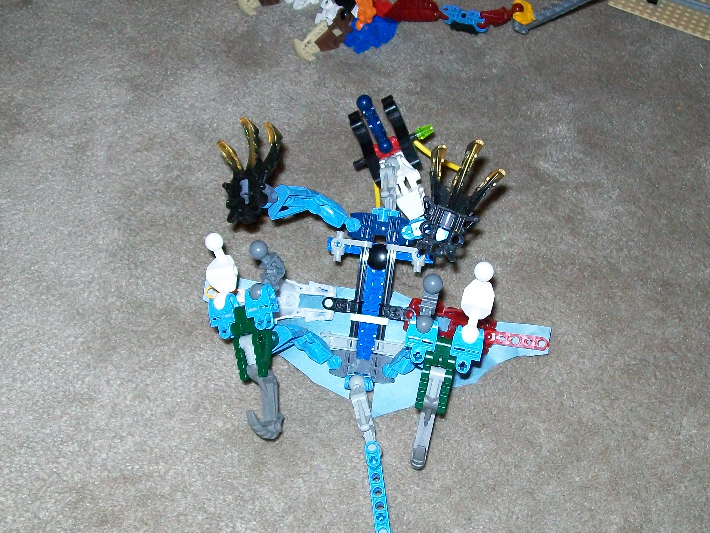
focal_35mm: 50
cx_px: 367
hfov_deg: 38.2
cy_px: 328
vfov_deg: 29.0
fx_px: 1026
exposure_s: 1/60
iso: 160
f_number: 2.7
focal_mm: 6
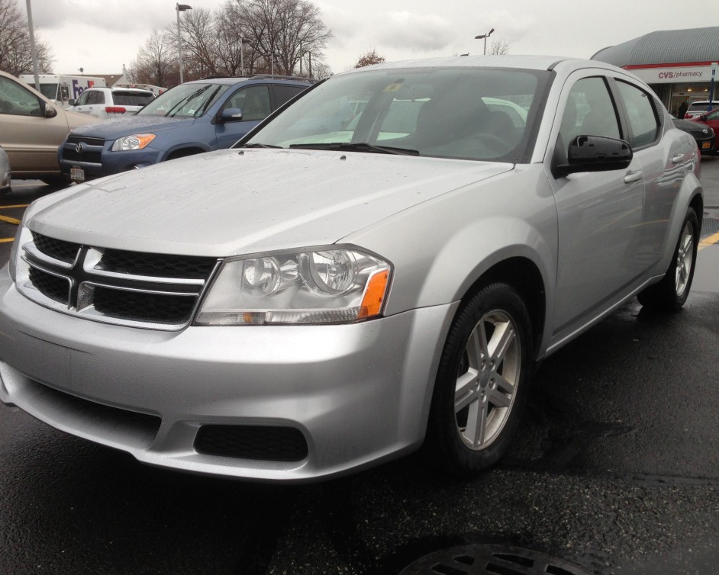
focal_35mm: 35
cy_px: 289
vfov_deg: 42.2
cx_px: 335
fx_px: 745
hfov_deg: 51.5
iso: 50
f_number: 2.4
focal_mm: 4.13
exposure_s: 1/136
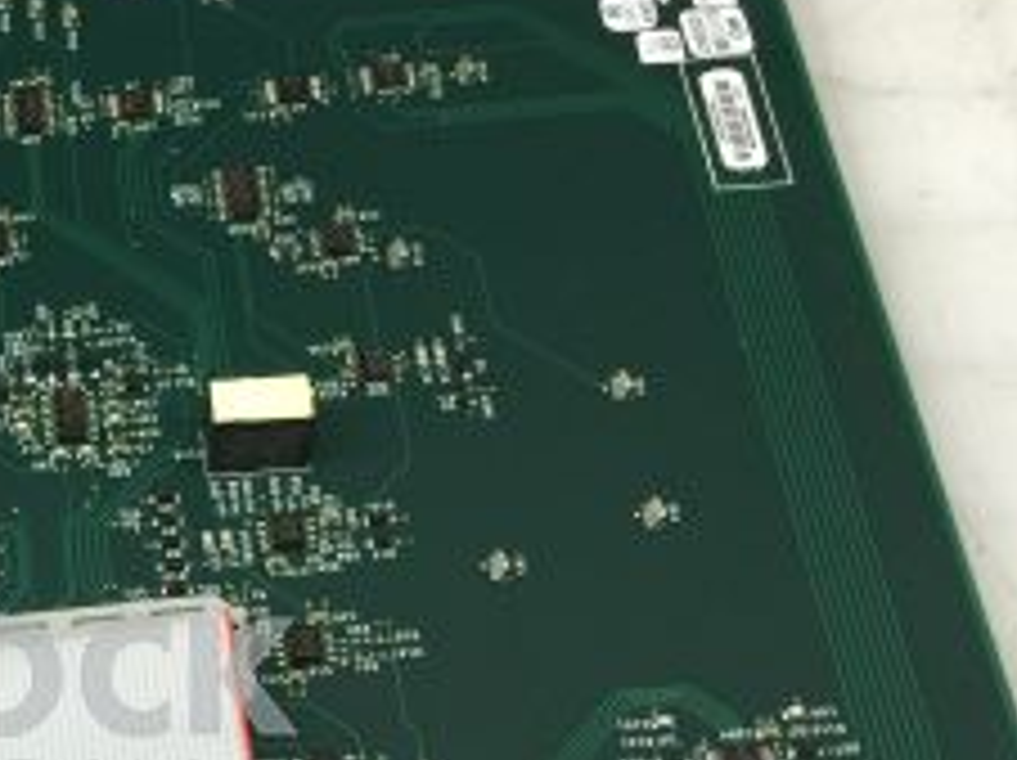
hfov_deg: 23.5
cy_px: 729
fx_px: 2260
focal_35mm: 77
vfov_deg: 18.7
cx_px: -144
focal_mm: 4.15
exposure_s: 1/15
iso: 40
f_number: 2.2
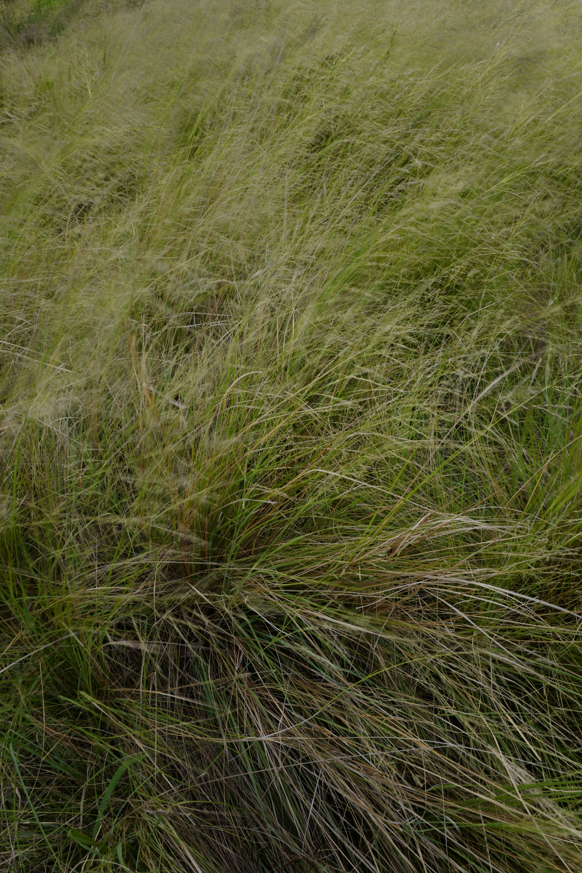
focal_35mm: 28
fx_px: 679
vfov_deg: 65.5
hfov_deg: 46.4
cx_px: 291
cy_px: 436
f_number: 16
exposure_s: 1/13
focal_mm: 28
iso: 100
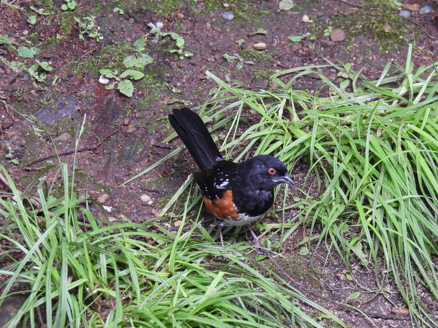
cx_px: 219
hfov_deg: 4.4
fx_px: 5694
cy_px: 164
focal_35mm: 450
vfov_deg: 3.3
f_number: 5
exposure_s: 1/100
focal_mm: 80.3
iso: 400
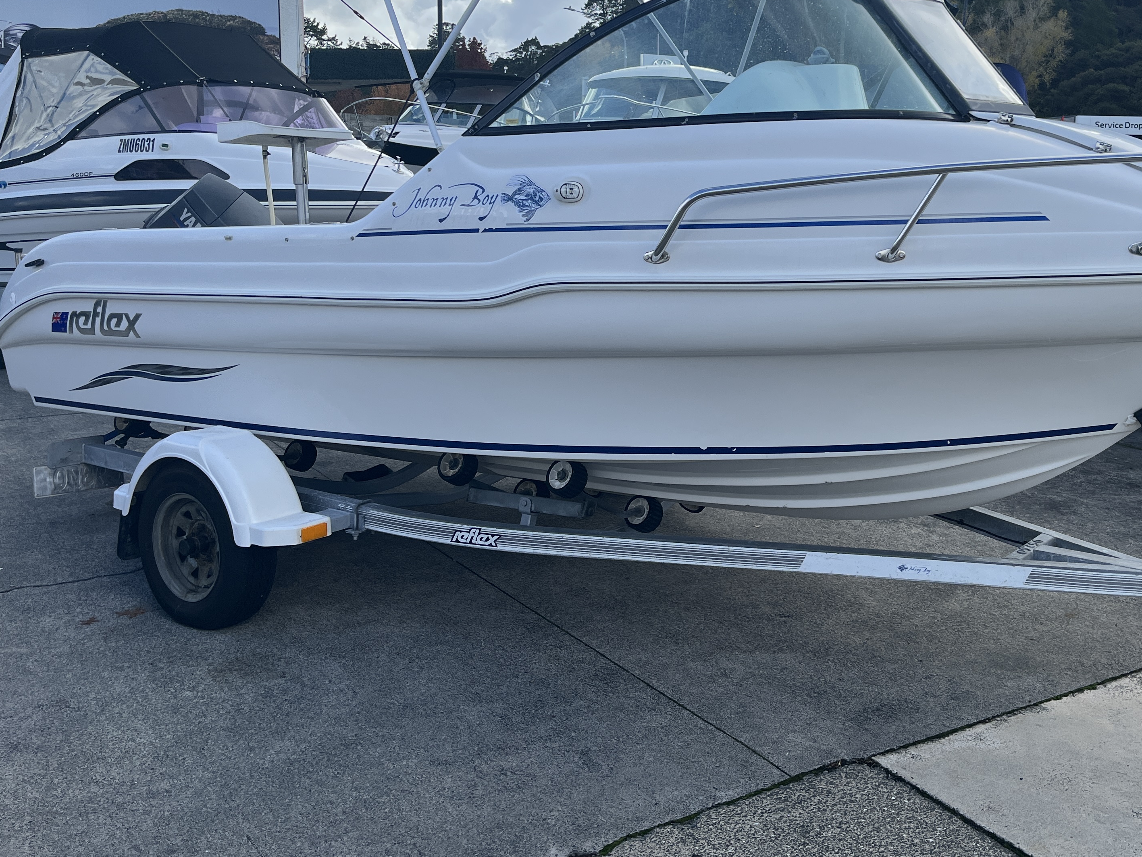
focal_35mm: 37
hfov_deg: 49.5
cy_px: 301
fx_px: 1221
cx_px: 739
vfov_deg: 38.3
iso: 50
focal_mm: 5.1
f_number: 1.6
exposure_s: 1/1890
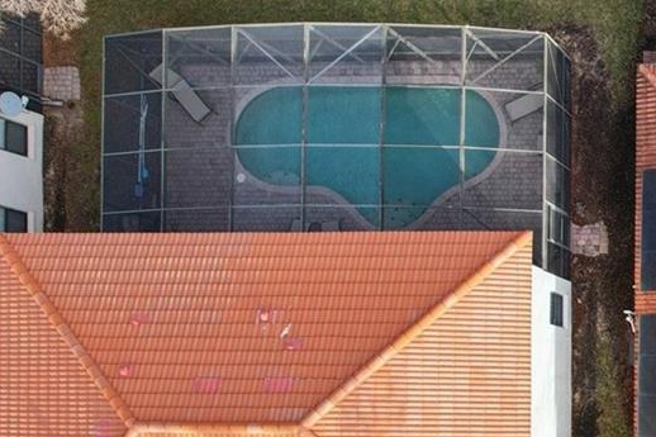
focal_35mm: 68
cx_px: 900
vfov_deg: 19.3
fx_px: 1239
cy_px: 452
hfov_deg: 24.9
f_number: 2.8
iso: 150
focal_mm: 8.4
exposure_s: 1/800
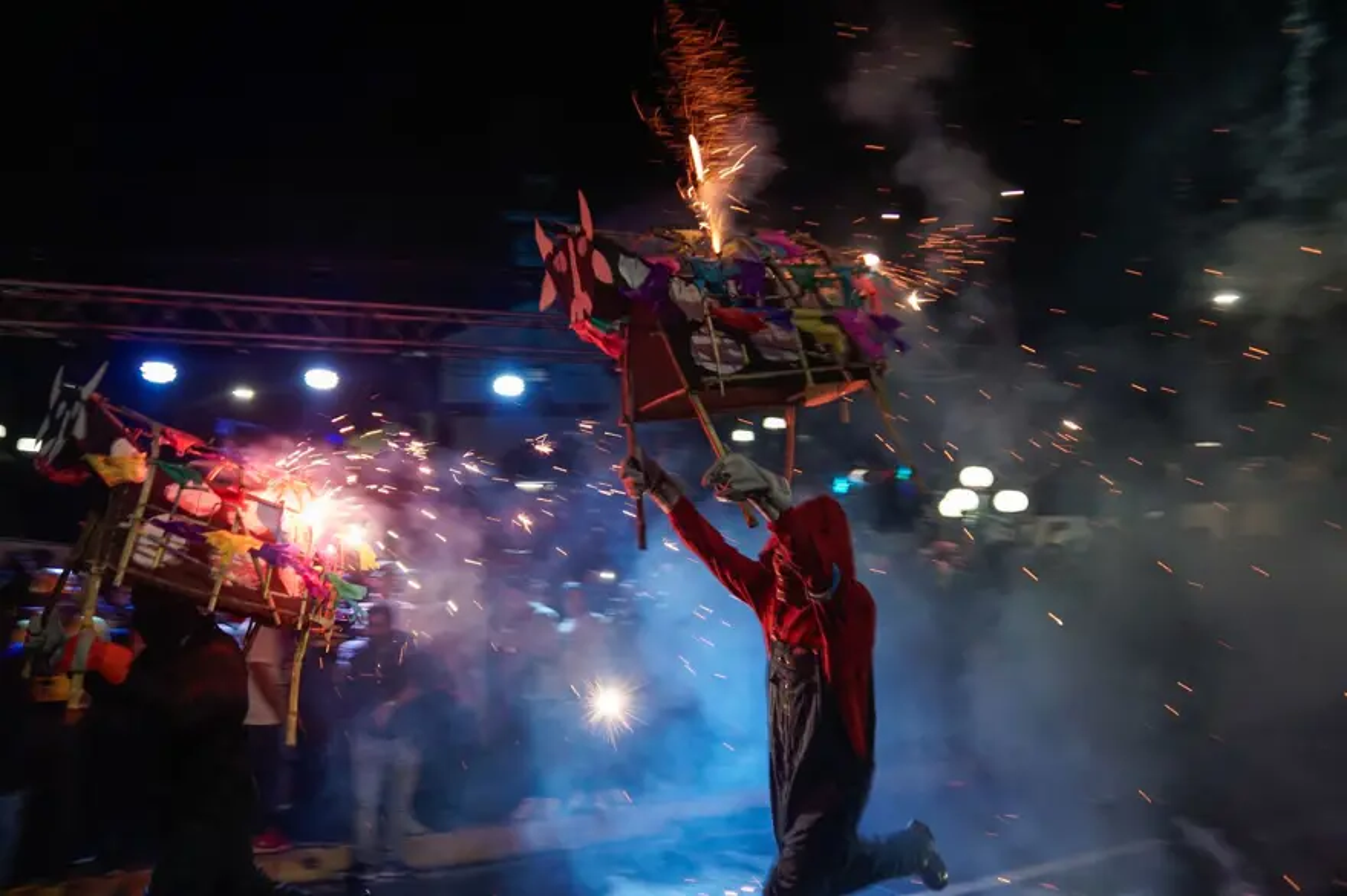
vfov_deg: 53.1
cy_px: 448
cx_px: 674
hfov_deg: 73.8
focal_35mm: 24
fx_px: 898
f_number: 2.8
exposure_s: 1/90
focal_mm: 16
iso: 500
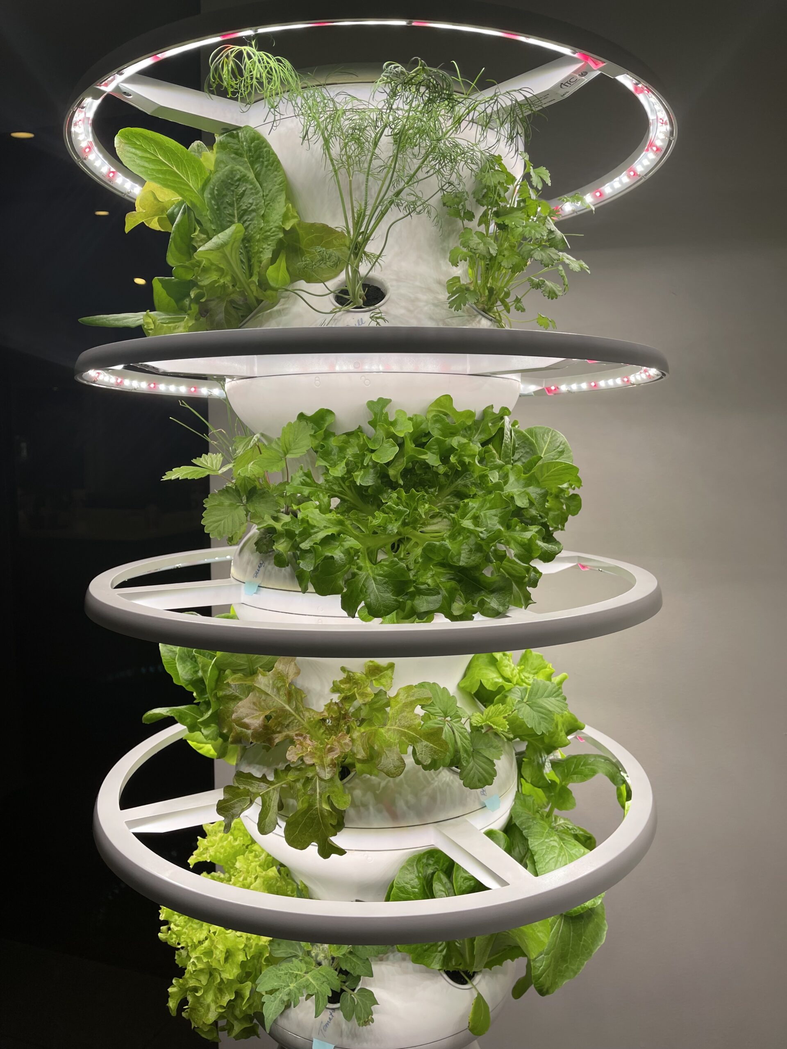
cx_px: 394
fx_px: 788
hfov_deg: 53.1
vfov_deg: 67.3
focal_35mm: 26
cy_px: 524
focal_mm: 5.1
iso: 32
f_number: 1.6
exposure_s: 1/494
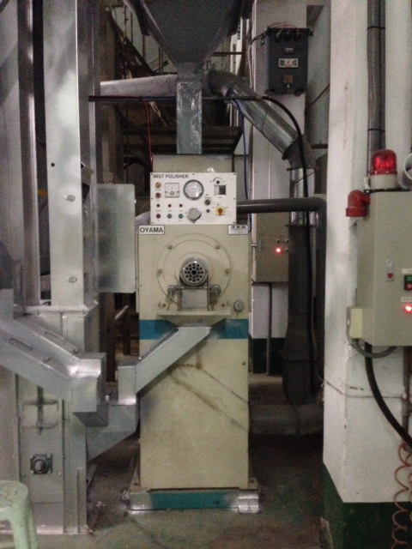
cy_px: 274
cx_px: 206
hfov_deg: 42.9
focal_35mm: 33
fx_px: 524
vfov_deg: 55.4
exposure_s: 1/15
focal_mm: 4.12
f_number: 2.4
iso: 800
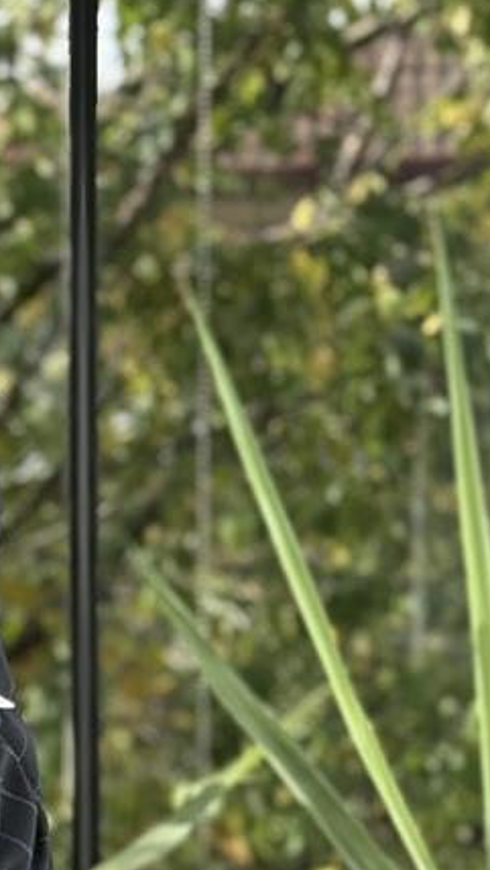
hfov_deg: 7.2
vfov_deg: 13.0
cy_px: 889
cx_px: -388
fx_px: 3762
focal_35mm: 163
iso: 64
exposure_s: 1/663
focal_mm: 6.76
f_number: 1.78
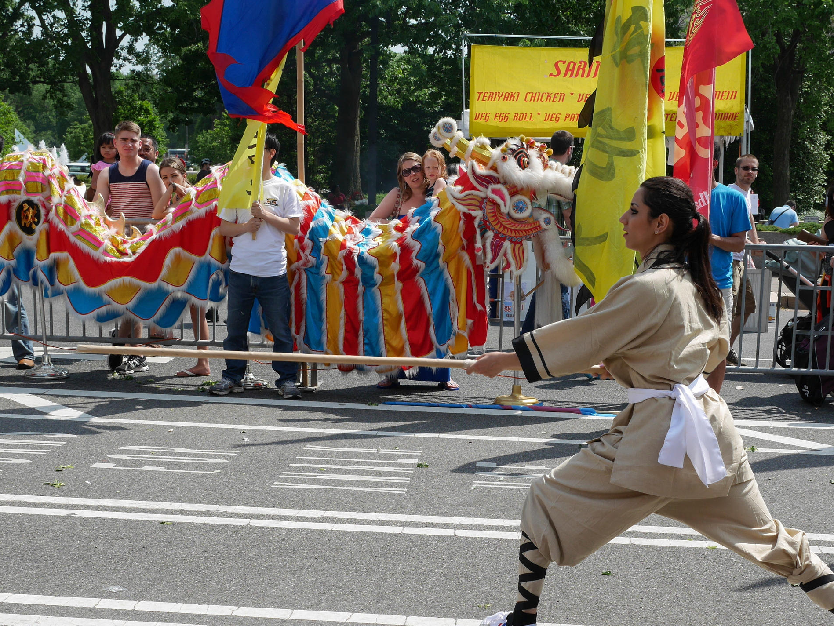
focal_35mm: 58
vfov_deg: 25.2
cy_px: 398
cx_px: 447
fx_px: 1398
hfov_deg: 33.2
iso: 200
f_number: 5.6
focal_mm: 22
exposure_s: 1/800
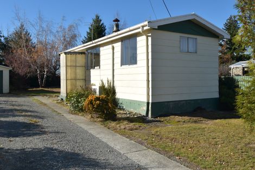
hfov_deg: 57.2
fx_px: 234
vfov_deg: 39.9
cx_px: 128
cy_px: 85
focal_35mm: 33
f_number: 11
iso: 100
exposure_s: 1/200
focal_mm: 22
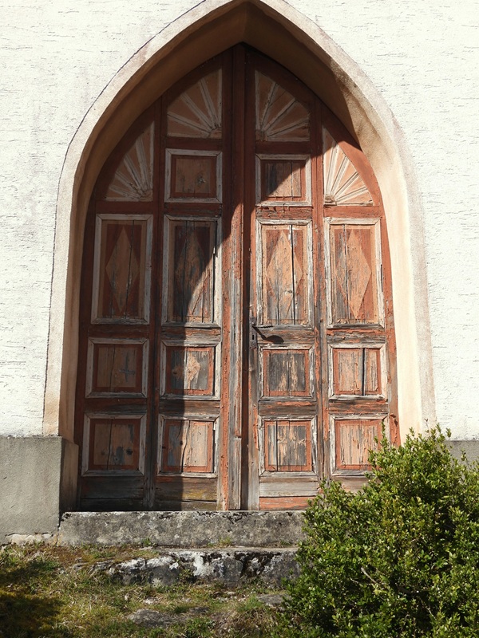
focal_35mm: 43
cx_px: 240
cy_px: 319
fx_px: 793
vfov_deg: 43.9
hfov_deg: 33.6
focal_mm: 7.7
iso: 100
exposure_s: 1/1000
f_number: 3.2
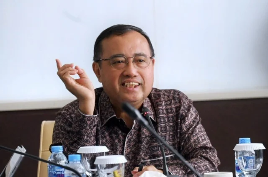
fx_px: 1485
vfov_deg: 6.8
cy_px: 88
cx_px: 134
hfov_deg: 10.3
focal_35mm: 200
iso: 3200
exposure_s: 1/1250
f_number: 6.3
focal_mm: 200
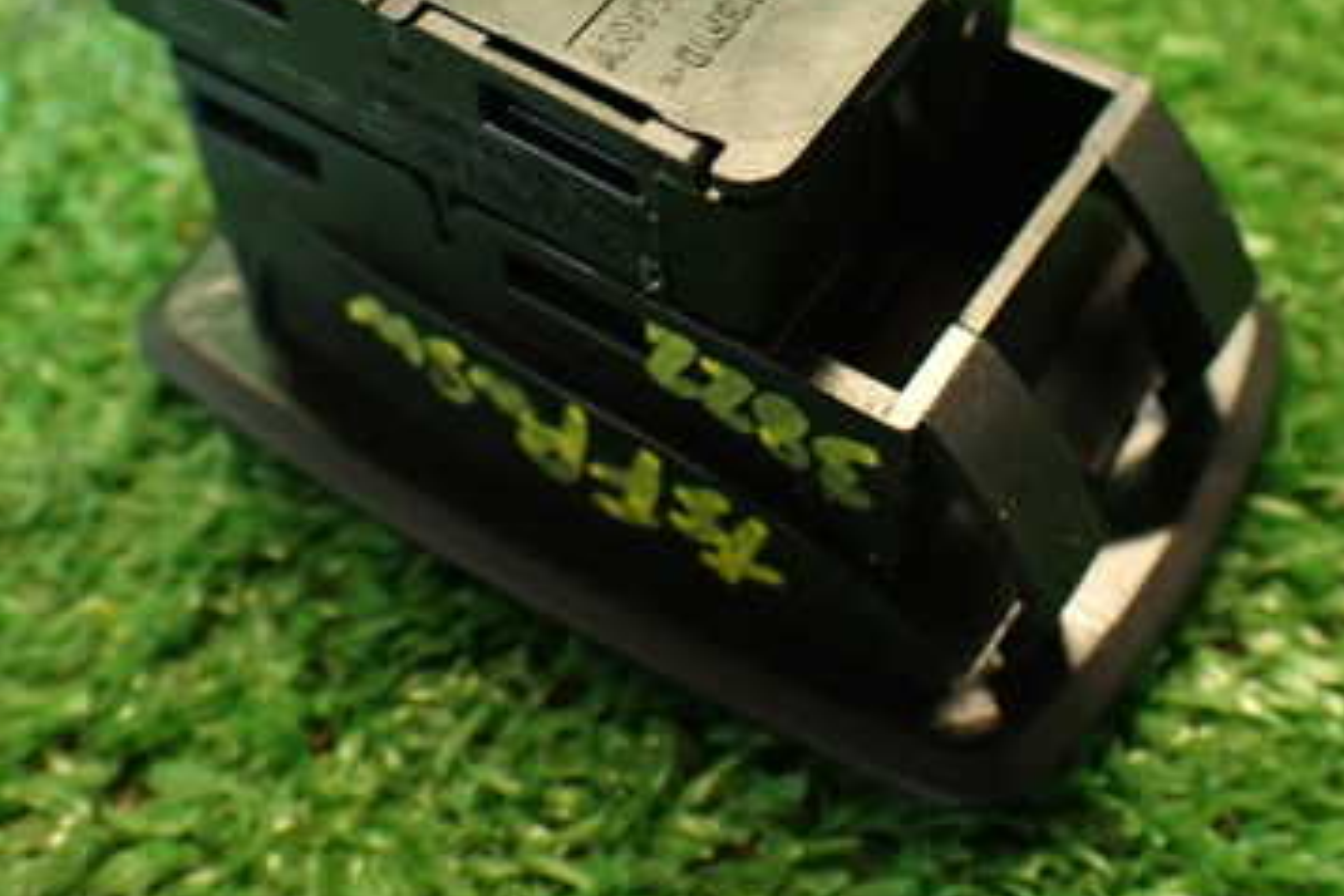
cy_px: 166
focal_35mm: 56
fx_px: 2091
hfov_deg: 35.6
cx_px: 704
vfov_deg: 23.8
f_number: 2.4
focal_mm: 5.79
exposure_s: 1/30
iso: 400
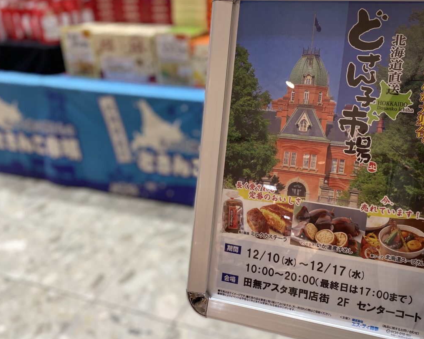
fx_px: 402
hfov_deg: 55.3
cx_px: 251
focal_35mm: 32
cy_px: 161
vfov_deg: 45.8
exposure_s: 1/50
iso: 80
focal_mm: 4.25
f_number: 1.8
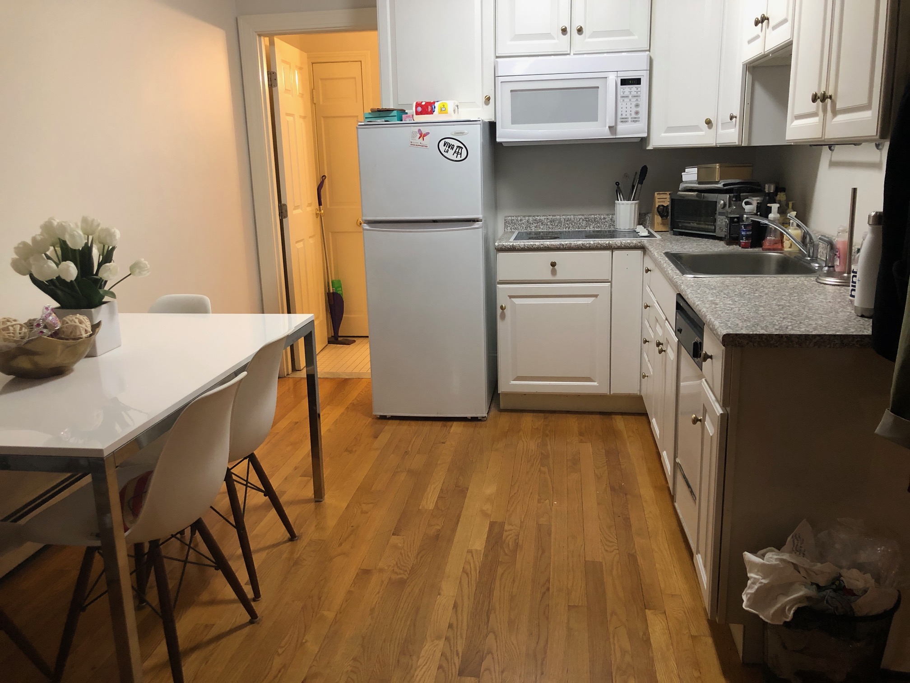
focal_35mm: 28
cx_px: 455
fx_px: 736
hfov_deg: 63.4
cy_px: 342
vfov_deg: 49.7
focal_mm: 3.99
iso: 64
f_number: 1.8
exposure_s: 1/15
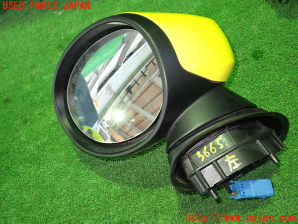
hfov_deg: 56.8
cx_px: 149
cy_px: 112
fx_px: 275
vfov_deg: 44.2
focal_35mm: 32
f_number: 2.4
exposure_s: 1/30
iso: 640
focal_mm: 5.79
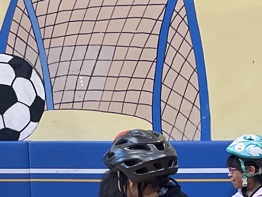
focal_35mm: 137
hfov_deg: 14.4
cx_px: 189
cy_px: 240
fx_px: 1037
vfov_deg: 10.6
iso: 160
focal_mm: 5.1
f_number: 1.6
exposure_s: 1/60
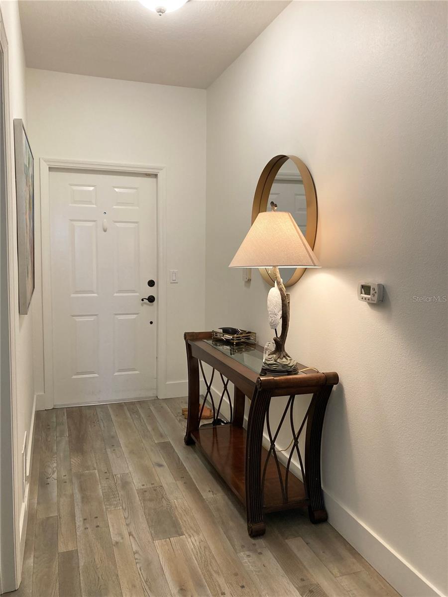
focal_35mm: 28
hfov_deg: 49.7
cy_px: 298
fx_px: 483
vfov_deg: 63.4
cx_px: 224
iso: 100
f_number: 1.8
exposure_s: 1/60
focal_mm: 3.99
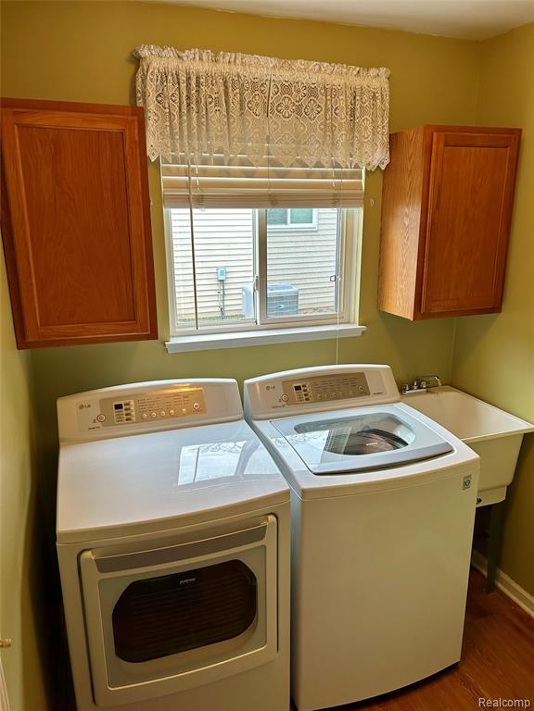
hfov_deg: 53.1
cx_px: 267
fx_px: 535
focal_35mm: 26
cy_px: 356
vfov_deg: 67.3
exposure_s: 1/120
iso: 125
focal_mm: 5.7
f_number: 1.5
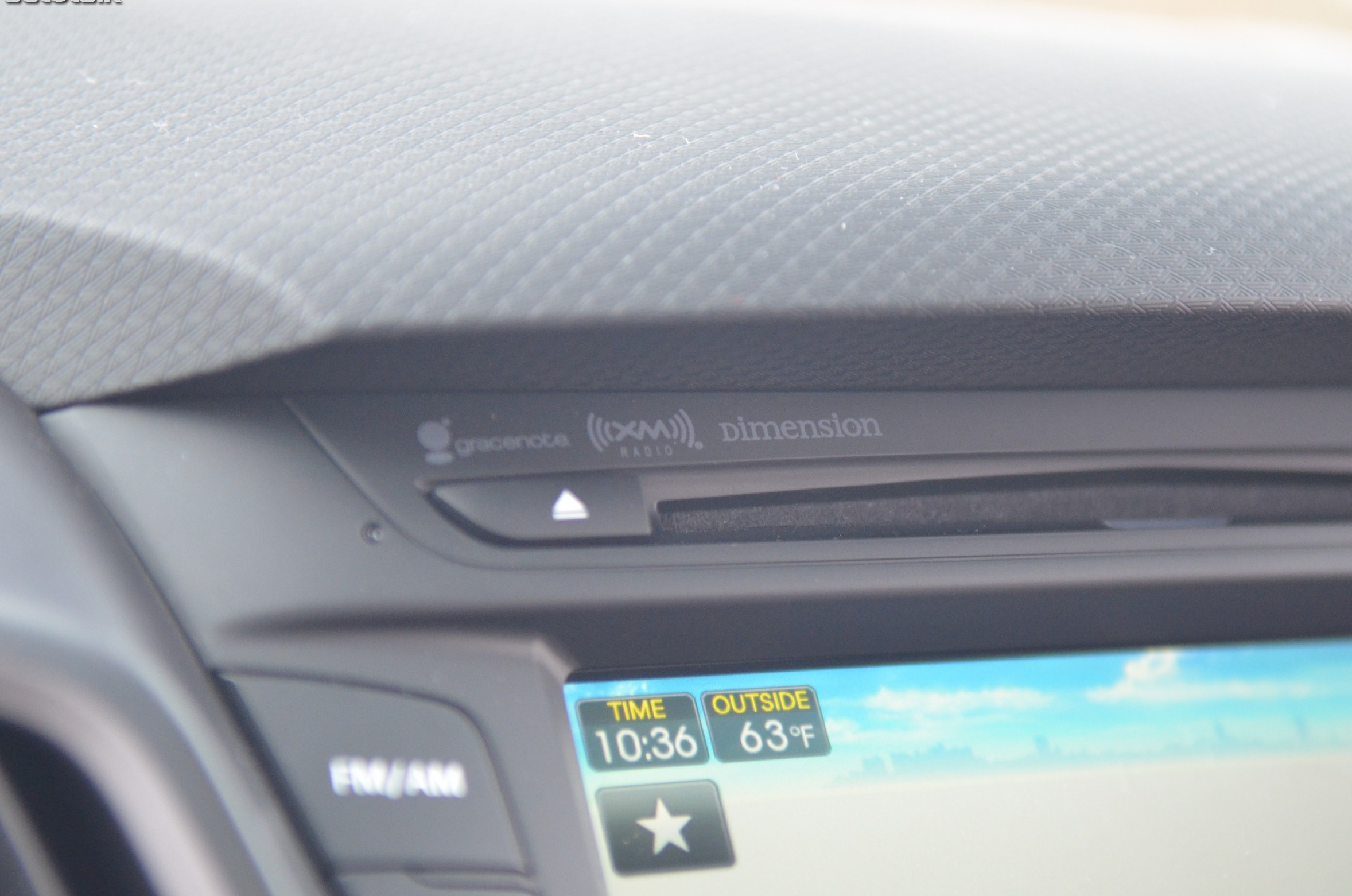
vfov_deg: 15.5
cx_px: 710
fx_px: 3281
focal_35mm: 88
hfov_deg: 23.3
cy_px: 455
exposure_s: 1/80
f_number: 2.8
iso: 1600
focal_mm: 55
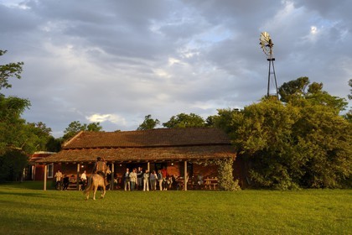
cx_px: 176
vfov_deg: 35.1
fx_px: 372
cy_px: 118
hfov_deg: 50.7
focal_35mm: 38
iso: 800
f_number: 14
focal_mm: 38
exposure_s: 1/100
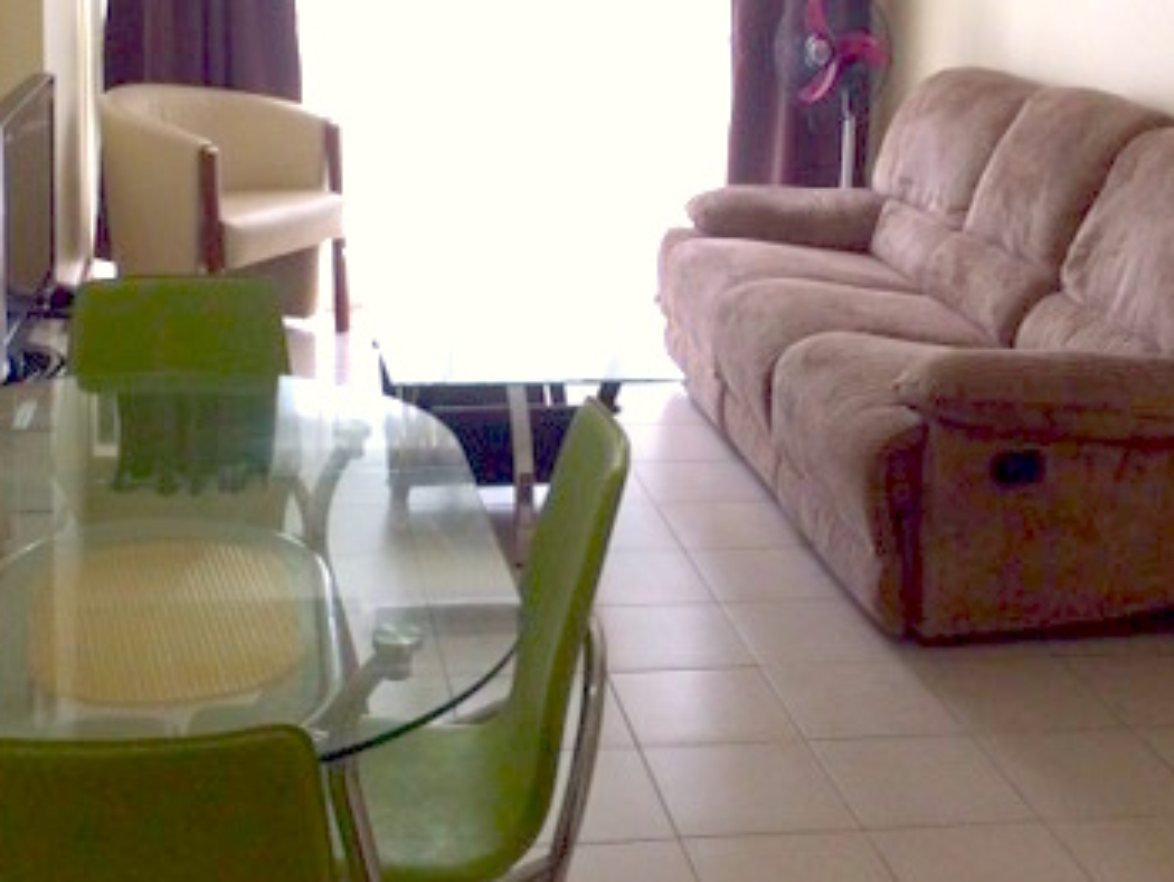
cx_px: 540
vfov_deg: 27.2
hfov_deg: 36.1
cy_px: 215
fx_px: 1799
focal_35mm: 53
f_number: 2.2
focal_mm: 4.15
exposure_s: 1/120
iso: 64
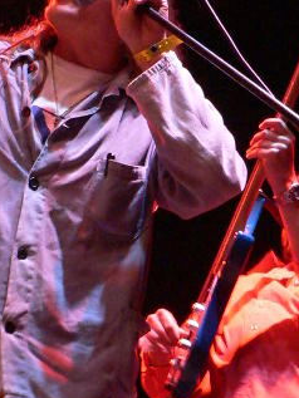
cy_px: 291
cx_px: 204
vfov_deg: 18.4
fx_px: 1220
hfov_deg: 13.9
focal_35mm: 106
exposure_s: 1/15
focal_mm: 7
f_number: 2.8
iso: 400
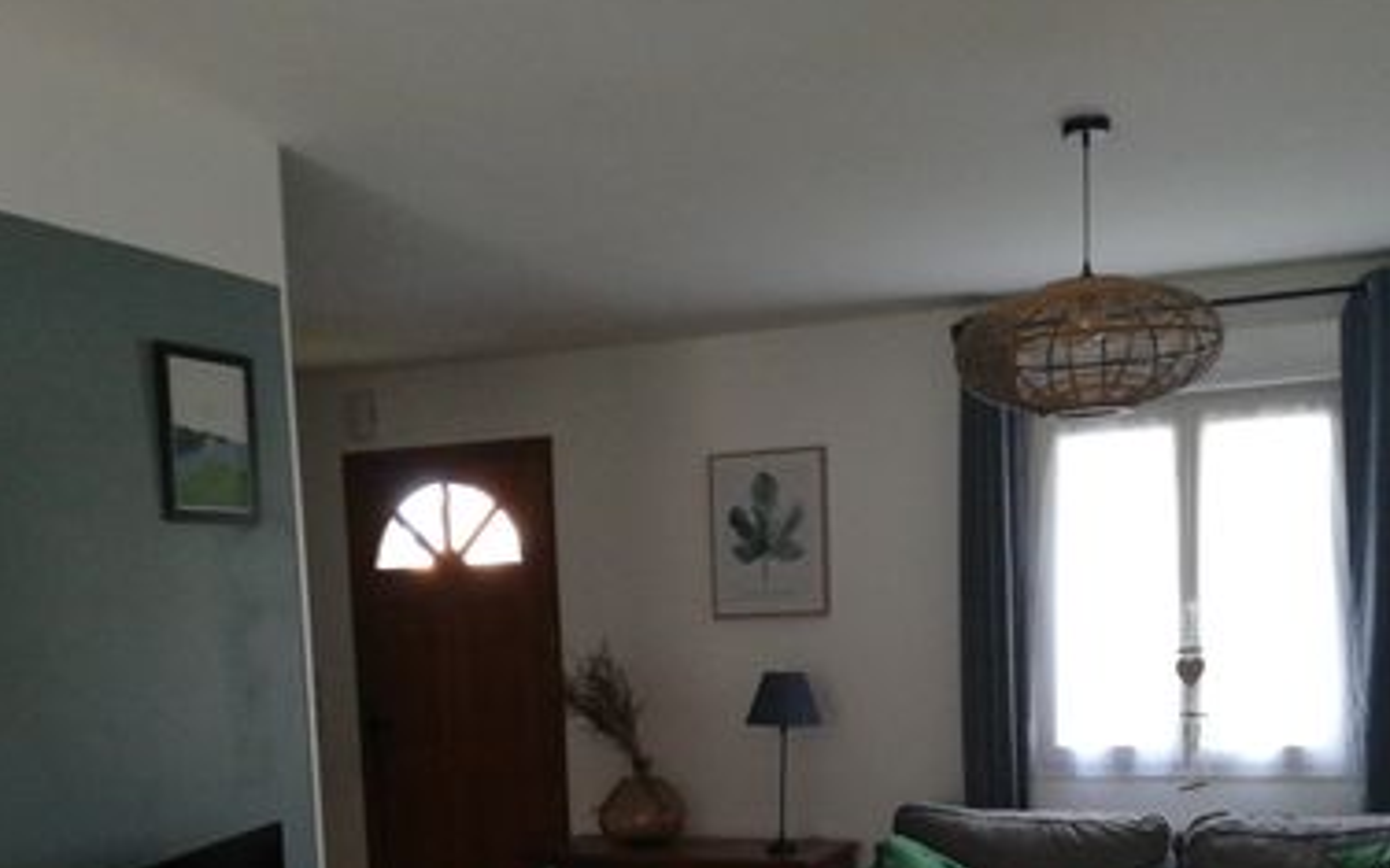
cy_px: 805
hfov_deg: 45.3
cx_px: 677
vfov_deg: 28.0
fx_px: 1667
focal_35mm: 44
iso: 320
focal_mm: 3.81
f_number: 2.2
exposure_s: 1/33.3
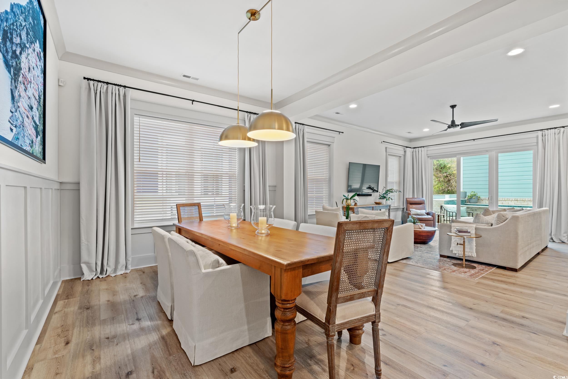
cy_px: 190
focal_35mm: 16
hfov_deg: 96.7
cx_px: 284
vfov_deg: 73.8
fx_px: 252
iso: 200
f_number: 9
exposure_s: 4
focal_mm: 16
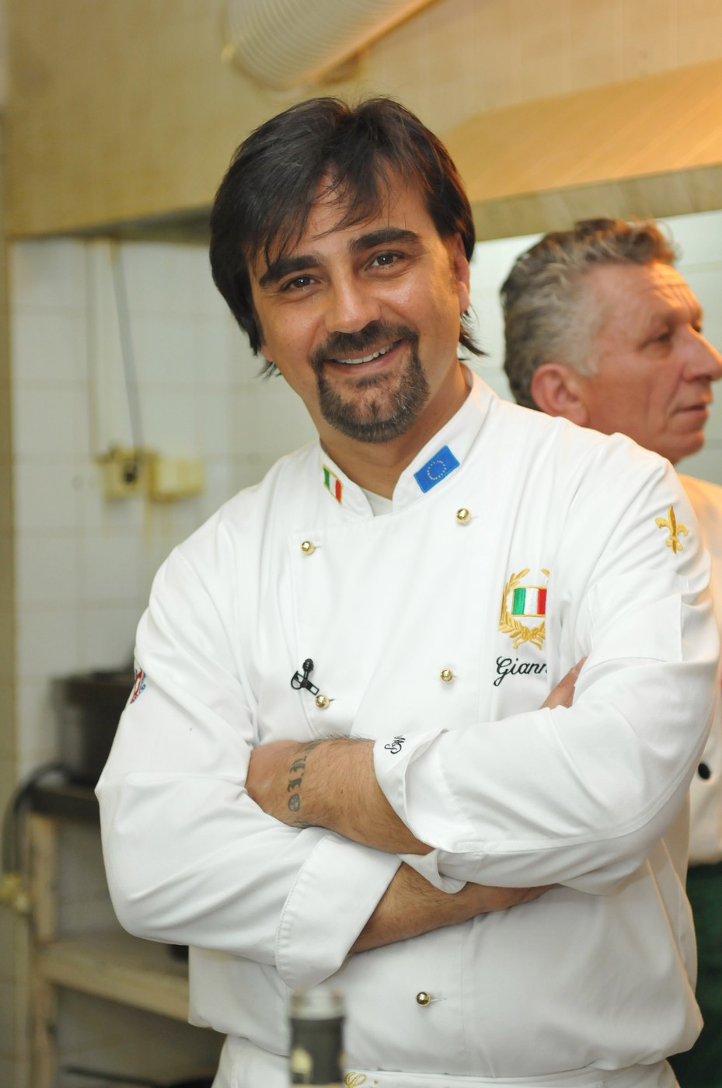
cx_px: 361
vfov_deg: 24.7
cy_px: 544
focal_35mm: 82
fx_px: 2490
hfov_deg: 16.5
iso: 800
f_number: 3.2
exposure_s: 1/100
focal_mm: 55
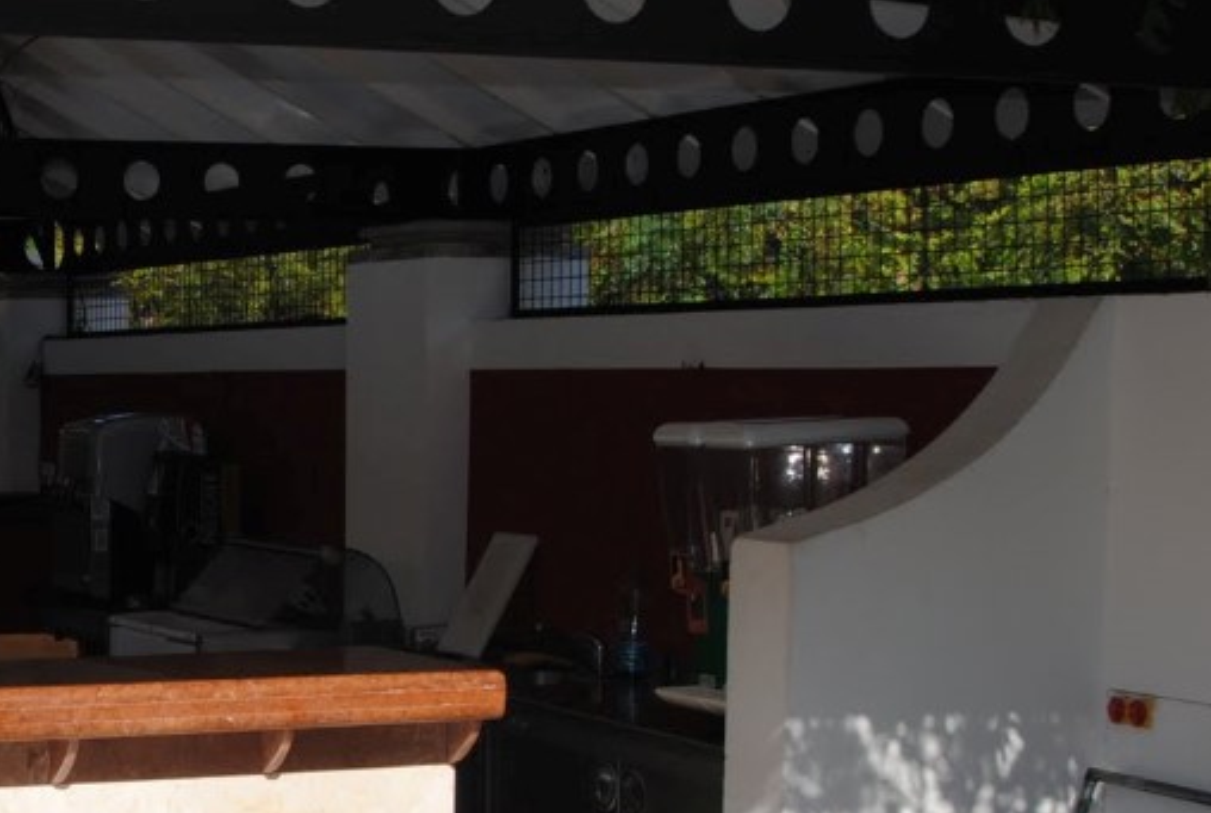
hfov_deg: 23.8
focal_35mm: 81
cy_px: 684
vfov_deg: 16.8
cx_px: -29
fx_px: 2730
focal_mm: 24
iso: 100
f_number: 8
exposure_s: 1/200
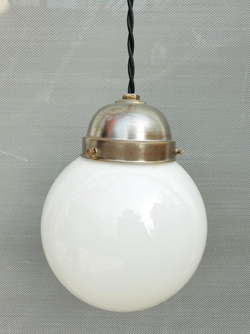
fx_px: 250
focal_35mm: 26
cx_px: 125
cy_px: 167
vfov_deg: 67.3
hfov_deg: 53.1
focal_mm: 4.3
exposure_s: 1/377
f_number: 2.4
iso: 50
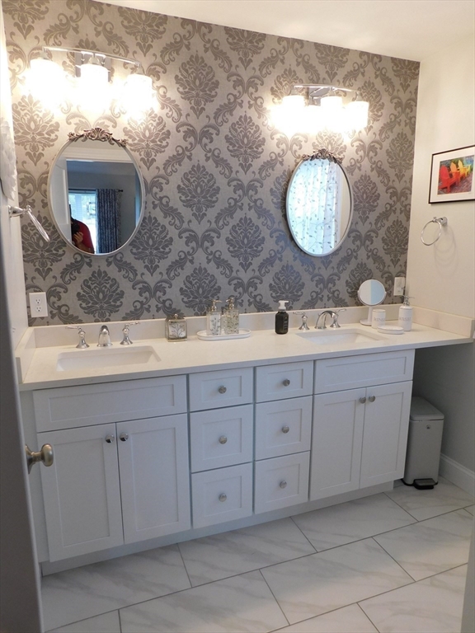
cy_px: 316
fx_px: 439
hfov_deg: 56.8
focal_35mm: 24
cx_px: 238
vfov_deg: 71.6
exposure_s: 1/30
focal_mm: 4.1
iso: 125
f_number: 3
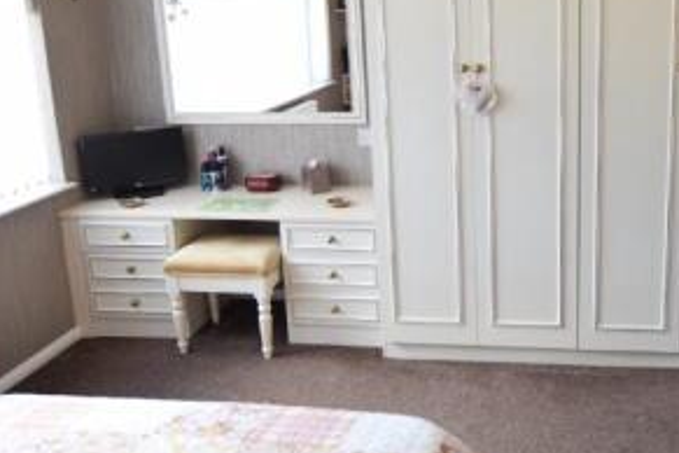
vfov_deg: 35.4
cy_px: 141
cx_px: 480
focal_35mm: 37
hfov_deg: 50.3
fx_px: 700
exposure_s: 1/20
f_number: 3.5
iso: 100
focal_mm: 11
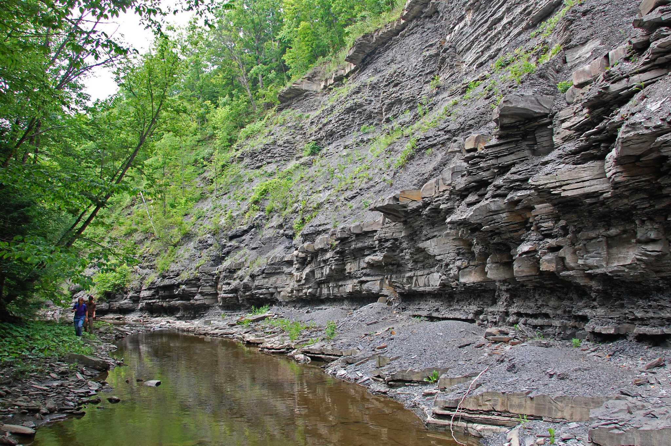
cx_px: 336
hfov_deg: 67.4
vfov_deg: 47.8
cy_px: 223
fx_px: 503
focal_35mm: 27
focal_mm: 18
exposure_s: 1/100
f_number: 9
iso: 400
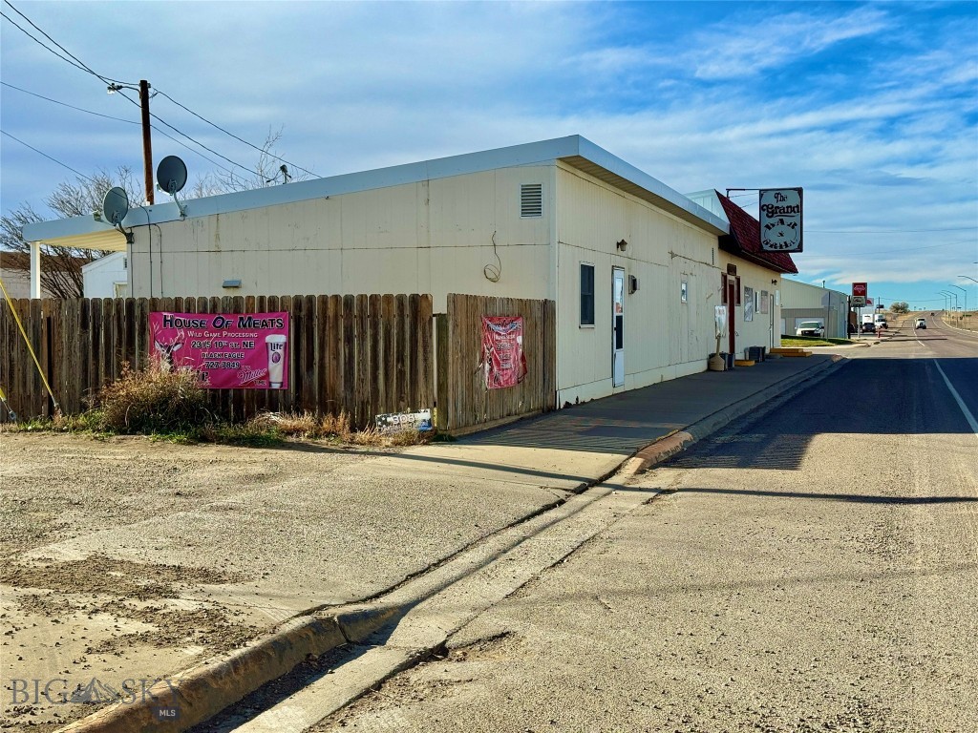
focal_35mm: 48
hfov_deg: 39.7
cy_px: 366
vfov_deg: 30.3
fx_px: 1356
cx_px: 489
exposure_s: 1/5587
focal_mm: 6.76
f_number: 1.78
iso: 64
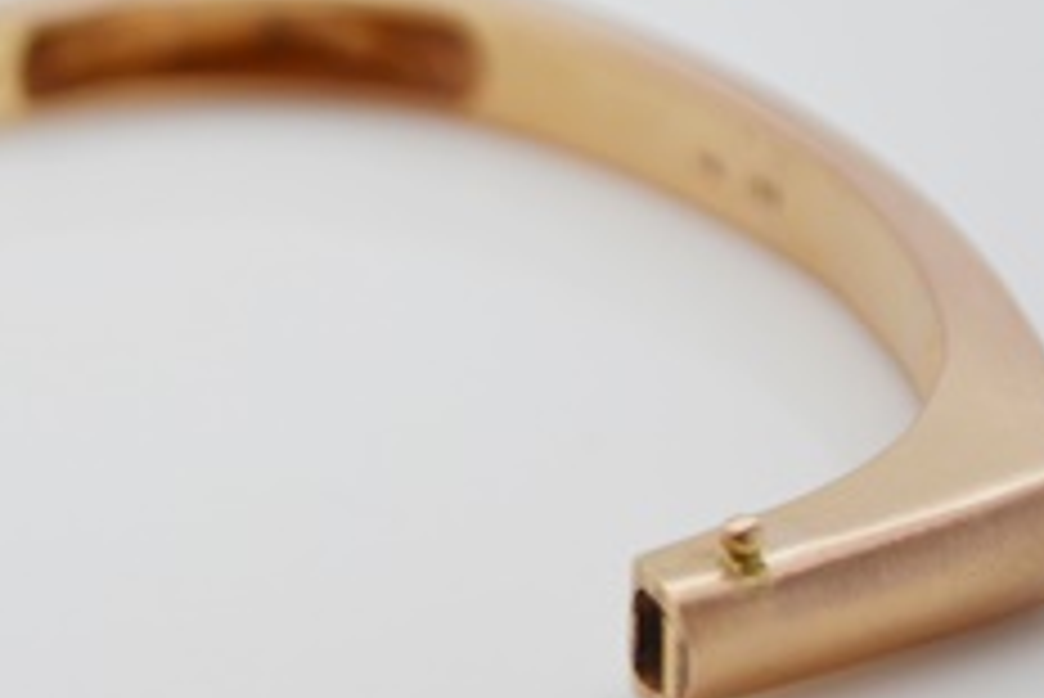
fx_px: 6189
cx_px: -58
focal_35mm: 213
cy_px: 324
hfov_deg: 9.6
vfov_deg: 6.5
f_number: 5.6
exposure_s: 1/125
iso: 200
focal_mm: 55
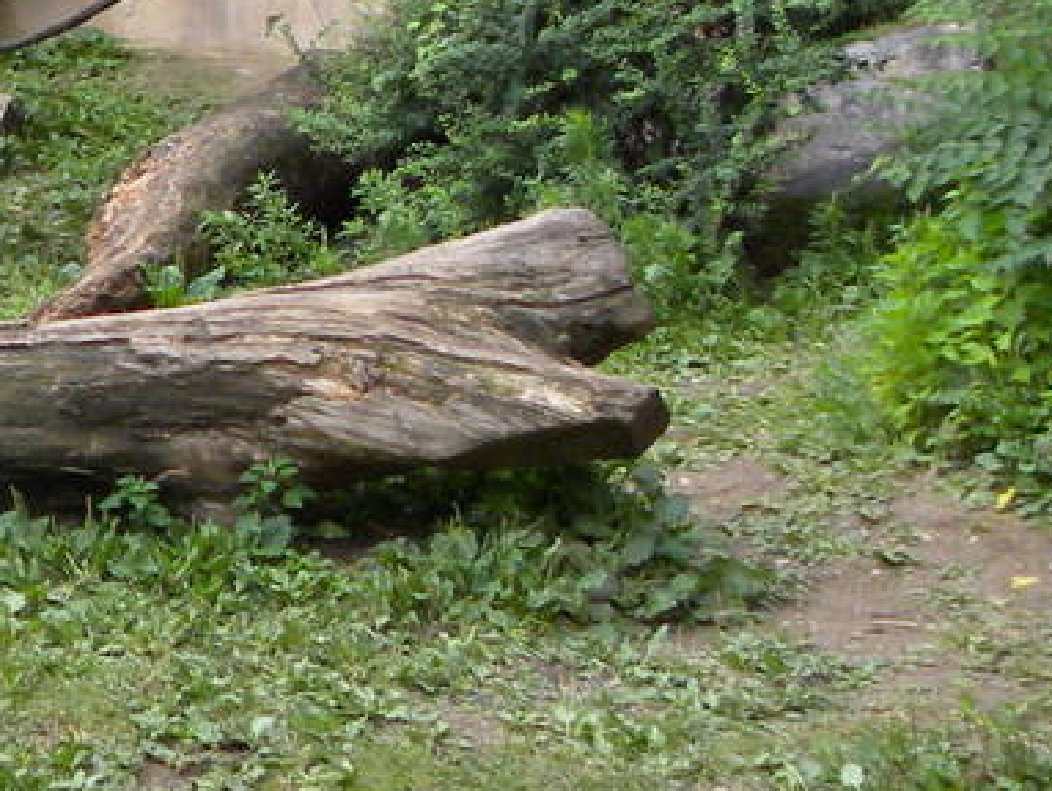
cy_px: -82
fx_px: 3681
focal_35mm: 121
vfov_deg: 12.1
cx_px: -1016
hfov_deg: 13.9
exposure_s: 1/75.7
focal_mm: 5.2
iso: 118
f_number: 2.8
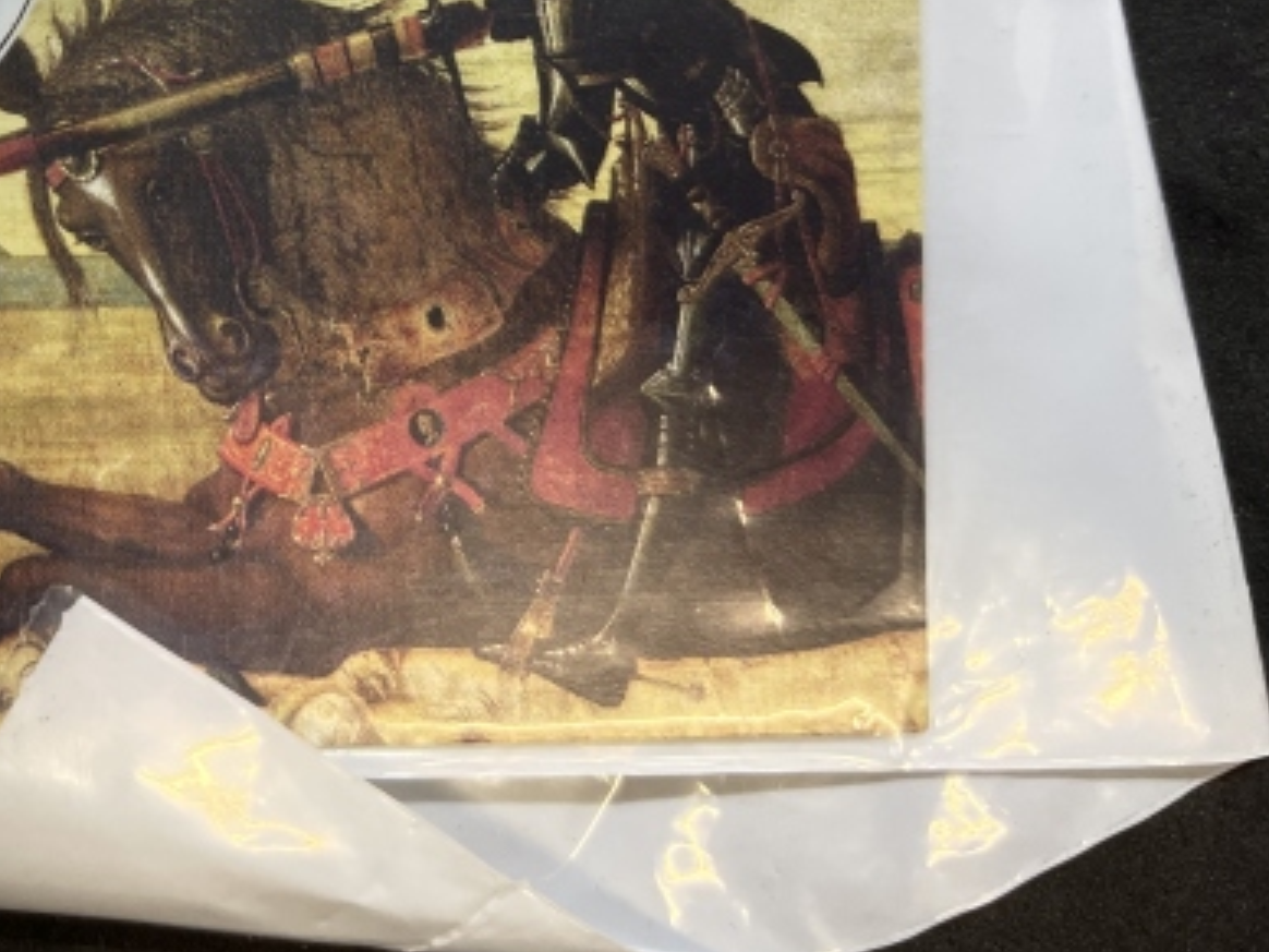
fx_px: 1980
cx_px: -26
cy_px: -21
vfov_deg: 25.6
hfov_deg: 32.4
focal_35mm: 54
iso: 100
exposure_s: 1/100
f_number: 1.6
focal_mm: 5.1
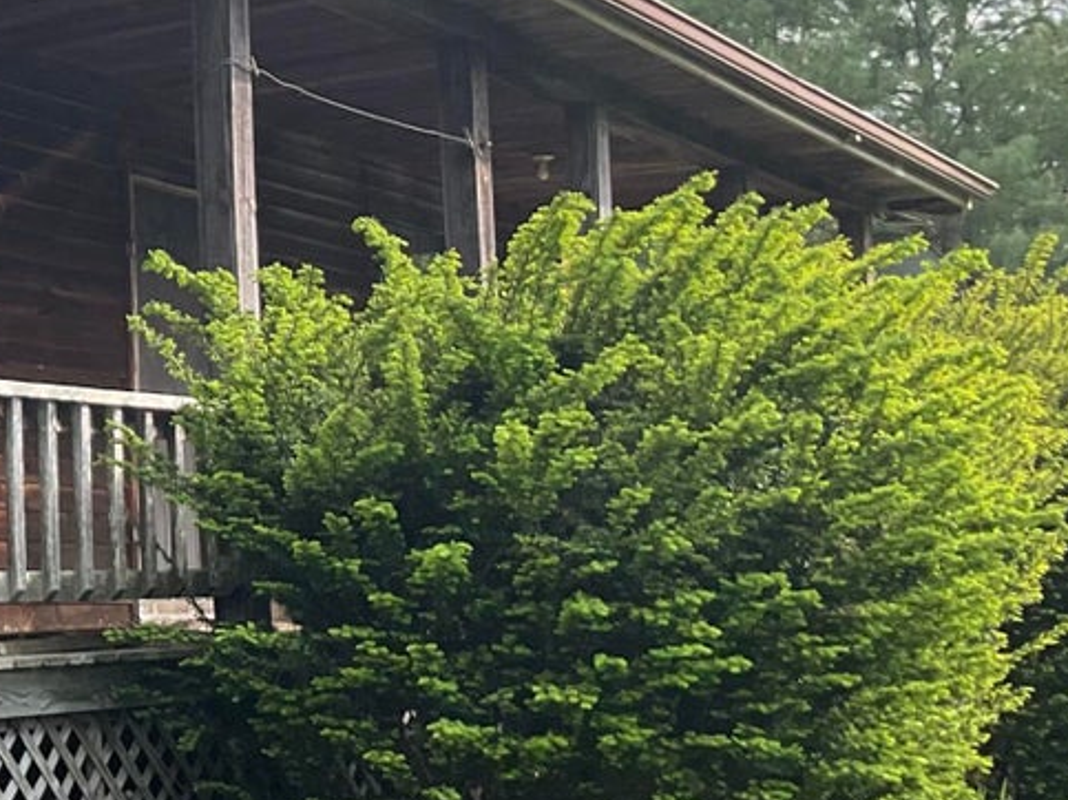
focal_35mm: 82
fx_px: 2529
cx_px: -258
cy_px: 318
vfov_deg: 18.0
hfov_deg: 21.8
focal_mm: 3
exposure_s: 1/165
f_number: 1.8
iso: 16
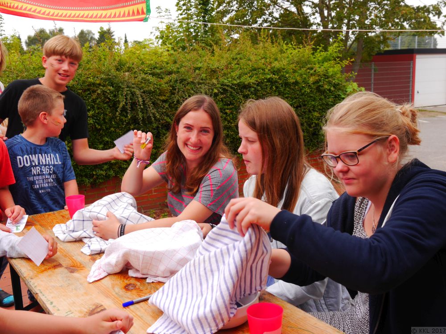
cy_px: 167
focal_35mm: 42
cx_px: 223
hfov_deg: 44.8
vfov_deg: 34.3
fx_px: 541
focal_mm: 21
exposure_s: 1/200
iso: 160
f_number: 5.6
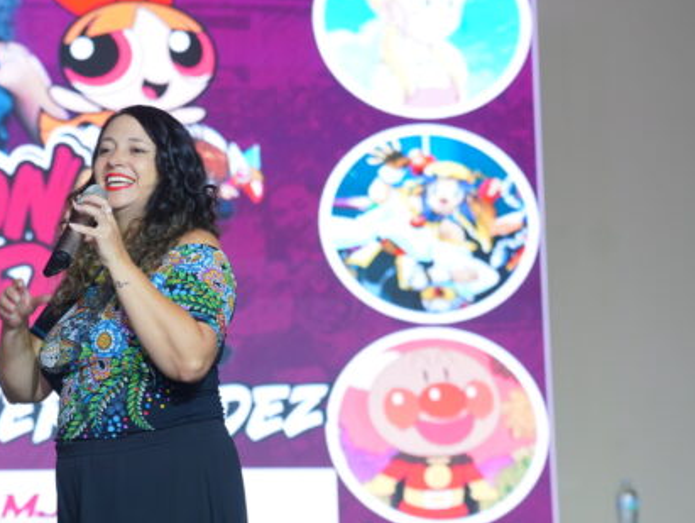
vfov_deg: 8.0
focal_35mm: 187
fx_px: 3750
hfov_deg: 10.6
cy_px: 212
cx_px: 196
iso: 1600
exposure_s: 1/200
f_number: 3.5
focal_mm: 103.9
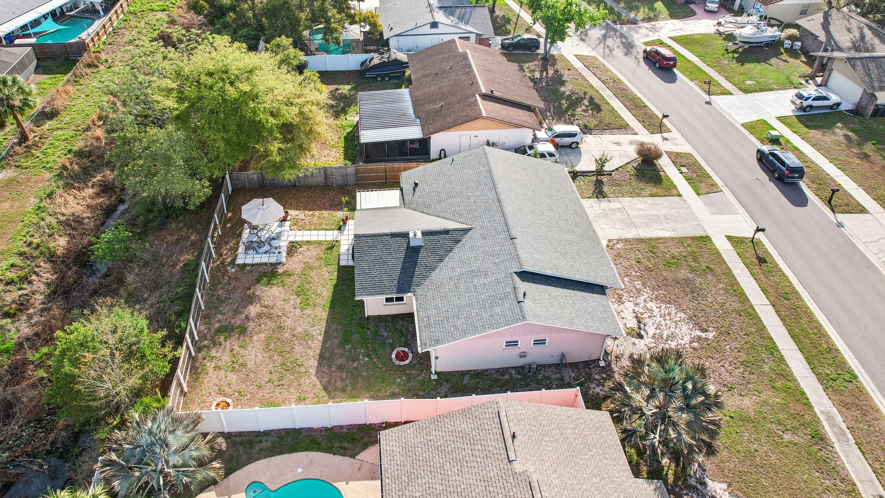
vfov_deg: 45.6
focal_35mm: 25
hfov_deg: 74.0
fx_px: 587
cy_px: 190
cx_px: 417
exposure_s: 1/1000
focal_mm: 8.4
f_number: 2.8
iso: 140
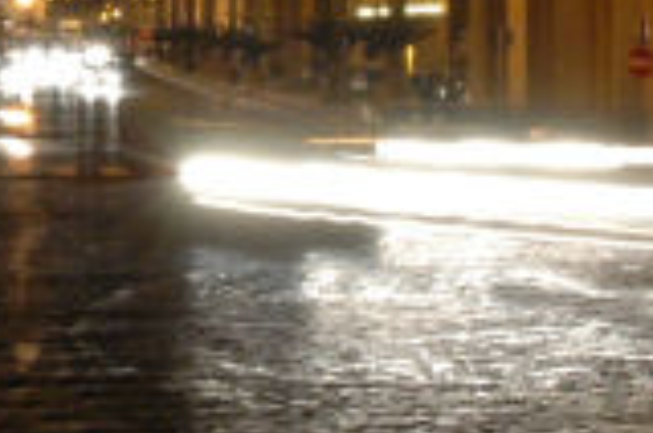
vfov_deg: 7.6
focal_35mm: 179
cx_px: 57
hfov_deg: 11.4
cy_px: -78
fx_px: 3240
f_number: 14
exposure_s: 2
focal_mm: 28
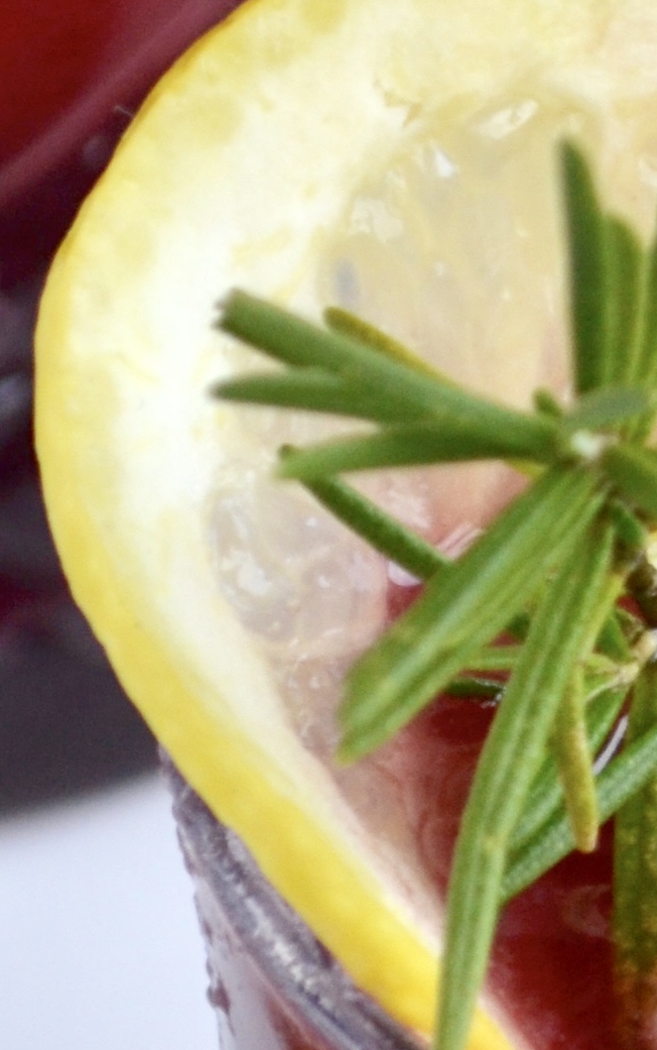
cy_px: 823
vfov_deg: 6.1
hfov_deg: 3.8
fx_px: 9911
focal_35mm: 346
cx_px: 1170
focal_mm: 52
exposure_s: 1/125
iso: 400
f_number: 5.6
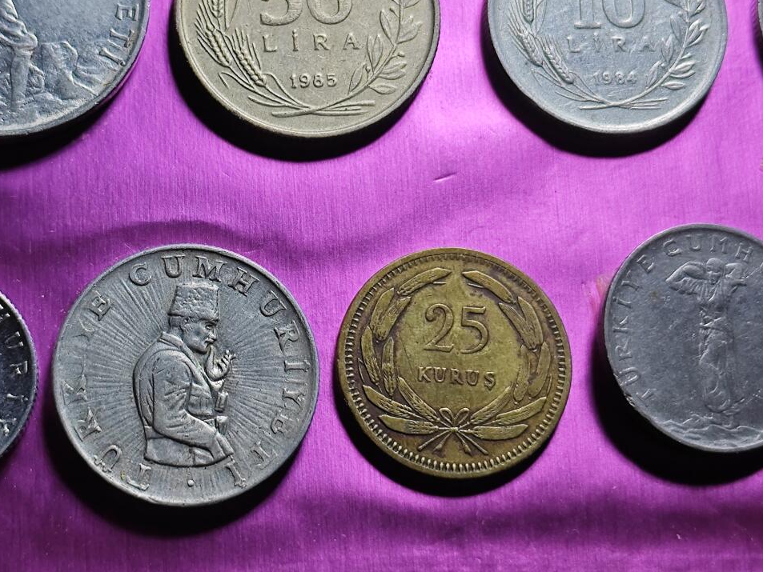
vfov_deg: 20.4
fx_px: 1587
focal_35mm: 72
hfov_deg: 27.0
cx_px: 295
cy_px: 238
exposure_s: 1/100
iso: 80
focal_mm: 5.84
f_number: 1.6
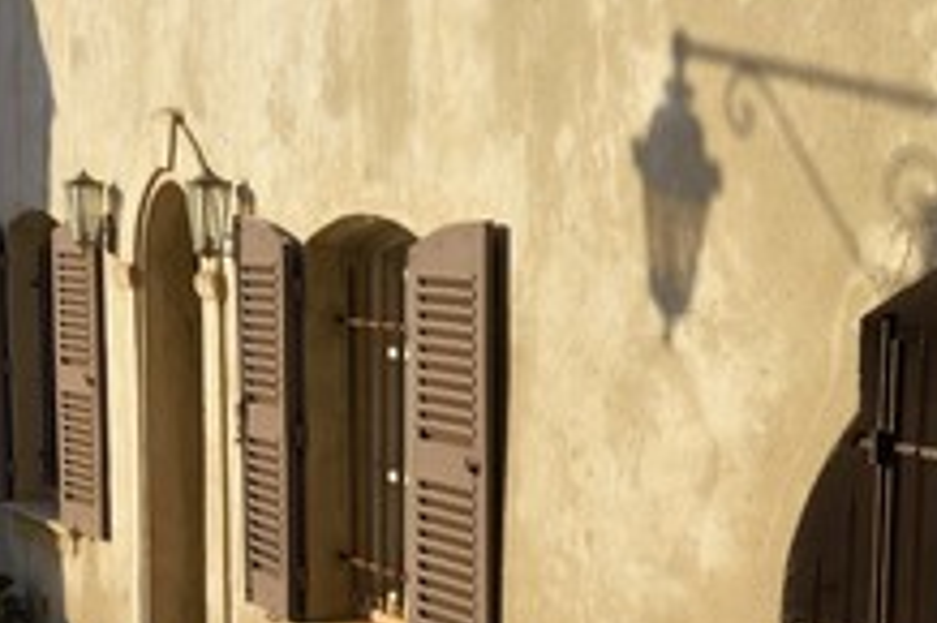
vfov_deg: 16.5
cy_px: 597
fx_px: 2107
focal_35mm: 81
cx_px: 761
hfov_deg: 24.6
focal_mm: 42
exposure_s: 1/500
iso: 200
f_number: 9
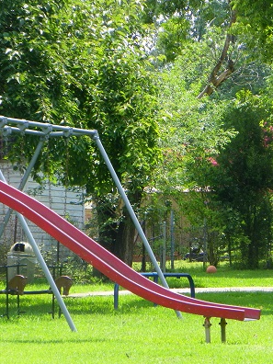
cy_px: 188
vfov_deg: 8.3
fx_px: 2513
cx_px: 222
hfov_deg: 6.2
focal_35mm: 239
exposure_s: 1/160
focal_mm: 30.7
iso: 64
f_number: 4.5
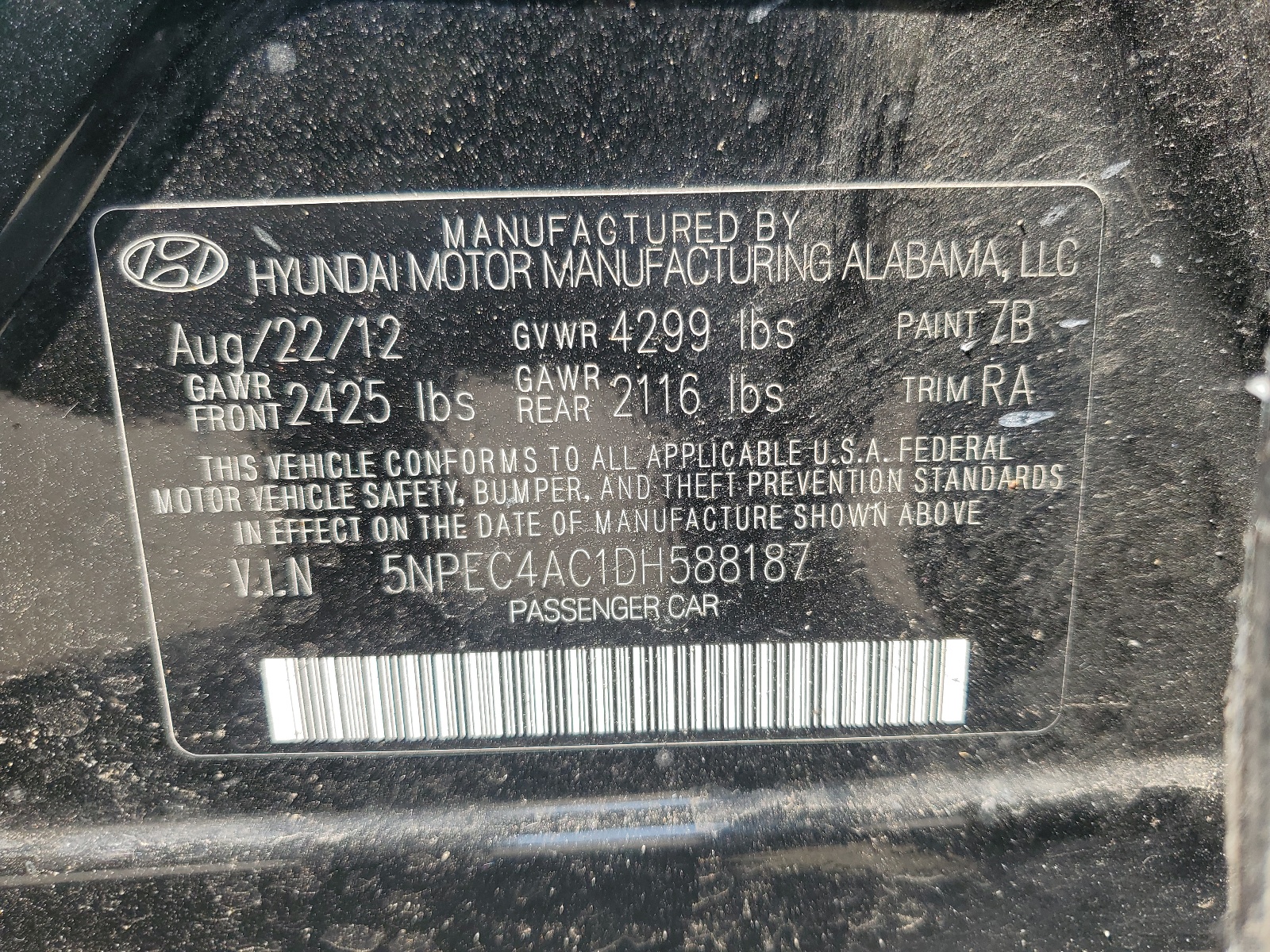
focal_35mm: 26
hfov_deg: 67.3
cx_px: 635
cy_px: 476
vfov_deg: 53.1
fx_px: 954
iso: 50
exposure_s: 1/312
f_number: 1.5
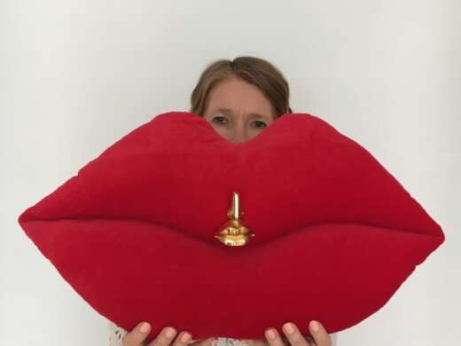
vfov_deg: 48.2
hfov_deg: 61.7
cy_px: 173
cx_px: 230
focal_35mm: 29
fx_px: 386
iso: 80
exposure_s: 1/33
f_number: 2.2
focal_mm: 4.15
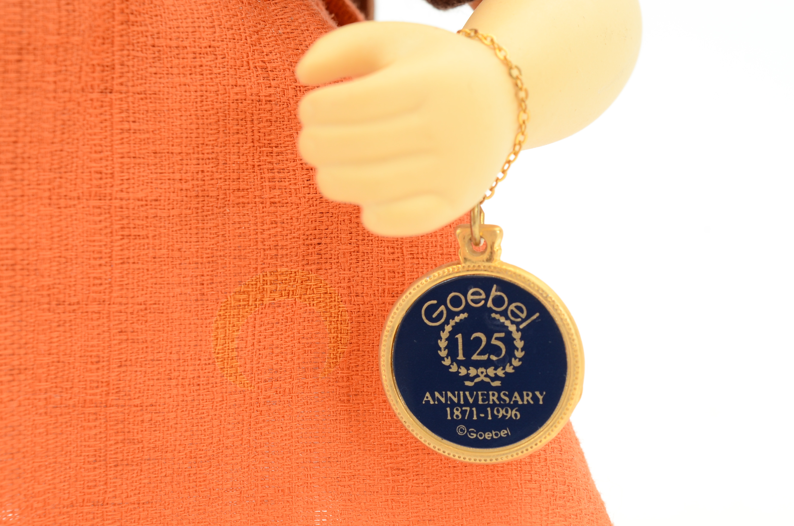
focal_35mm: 82
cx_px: 397
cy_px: 263
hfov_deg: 24.7
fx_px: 1816
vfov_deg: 16.5
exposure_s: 1/60
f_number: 11
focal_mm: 55
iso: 320
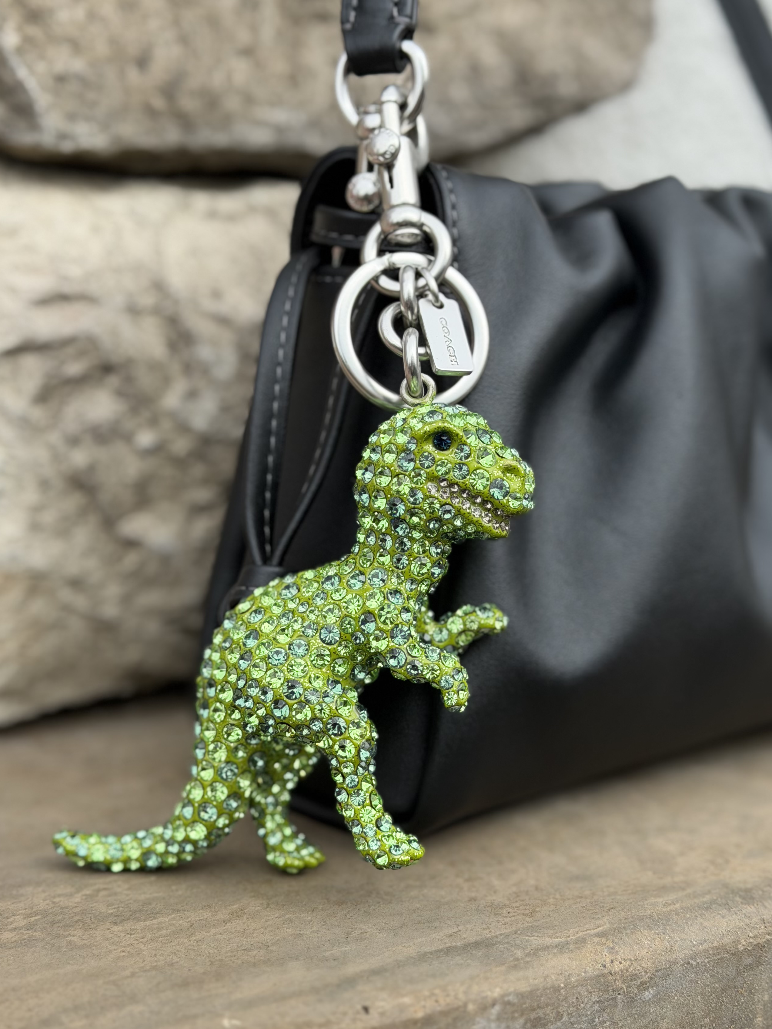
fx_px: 1695
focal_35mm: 57
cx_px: 435
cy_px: 560
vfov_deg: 33.8
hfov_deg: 25.6
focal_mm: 6.76
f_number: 1.78
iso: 80
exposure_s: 1/810
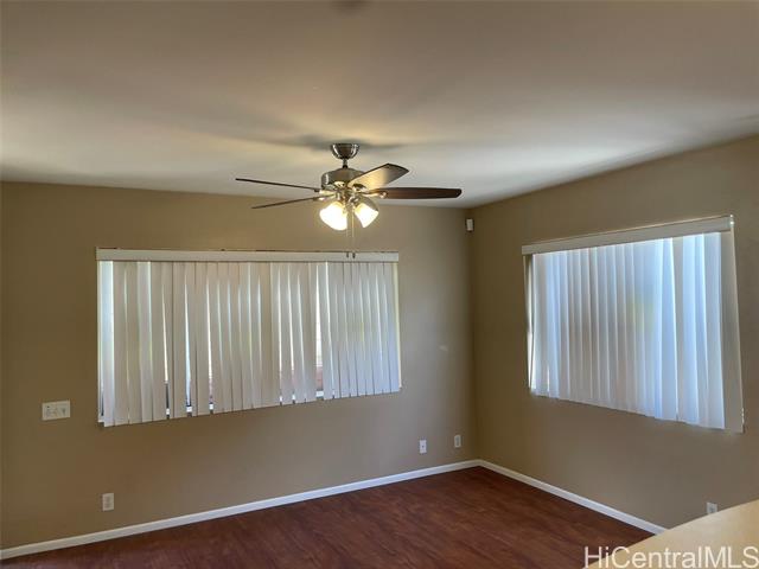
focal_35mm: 26
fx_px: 570
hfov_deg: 67.3
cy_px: 284
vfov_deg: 53.1
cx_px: 380
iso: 80
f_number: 1.6
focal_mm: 4.2
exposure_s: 1/120
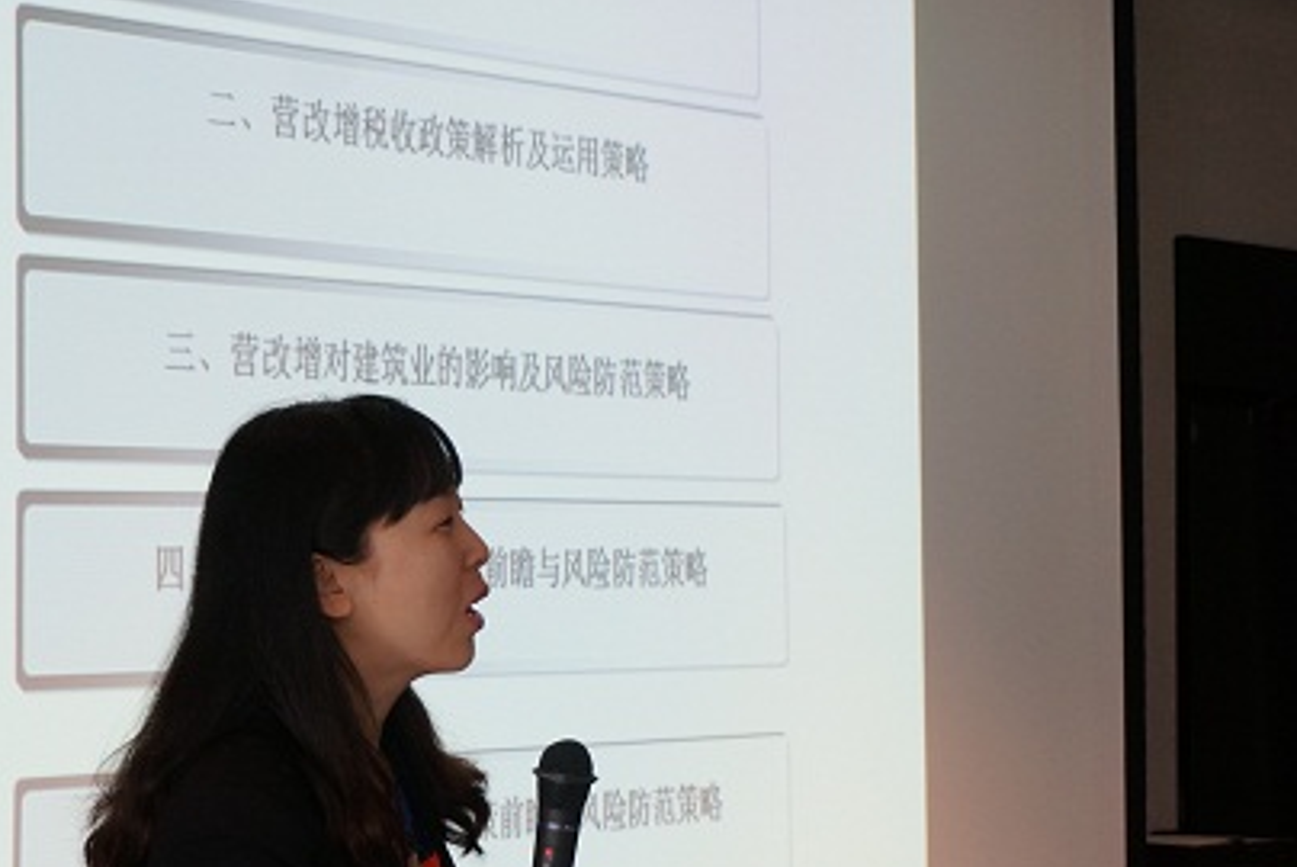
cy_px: 663
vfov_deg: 12.3
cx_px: 549
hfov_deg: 18.4
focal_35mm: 111
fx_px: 3998
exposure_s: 1/40
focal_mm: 41
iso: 400
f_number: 5.6
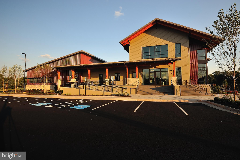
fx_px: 107
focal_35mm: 16
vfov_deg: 73.7
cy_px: 80
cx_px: 120
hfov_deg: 96.8
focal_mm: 16
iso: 200
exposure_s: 1/60
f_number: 9
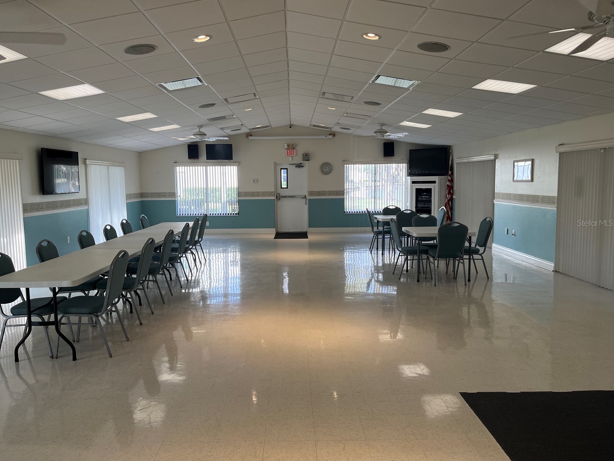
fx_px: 479
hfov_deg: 65.3
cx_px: 296
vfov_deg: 51.4
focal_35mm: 27
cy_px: 223
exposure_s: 1/137
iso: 80
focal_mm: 5.1
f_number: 1.6
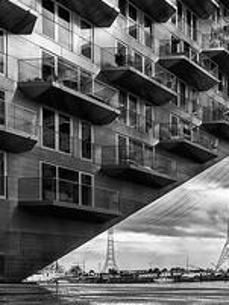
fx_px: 379
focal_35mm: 43
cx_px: 273
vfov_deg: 39.1
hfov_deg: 29.2
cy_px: 300
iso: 100
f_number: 9
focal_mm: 10
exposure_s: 1/15
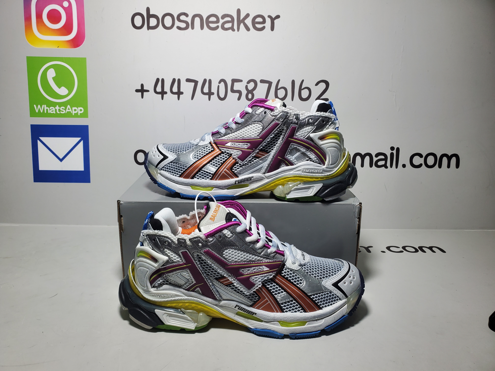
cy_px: 186
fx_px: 372
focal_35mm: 26
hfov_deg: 67.3
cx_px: 248
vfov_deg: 53.1
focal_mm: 4.3
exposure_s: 1/209
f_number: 2.4
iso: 50
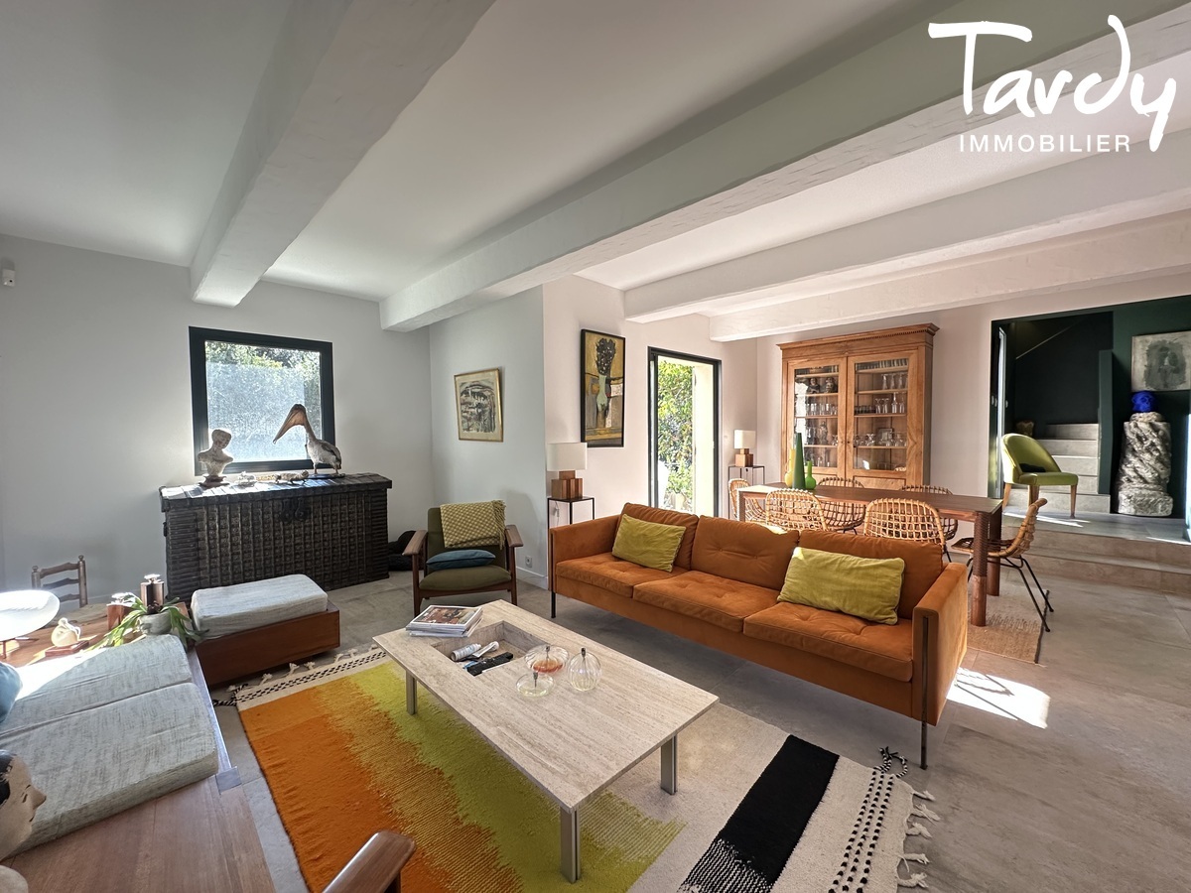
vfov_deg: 85.7
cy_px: 446
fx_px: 482
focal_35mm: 14
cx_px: 596
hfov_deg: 102.1
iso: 200
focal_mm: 2.22
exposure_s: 1/99
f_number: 2.2
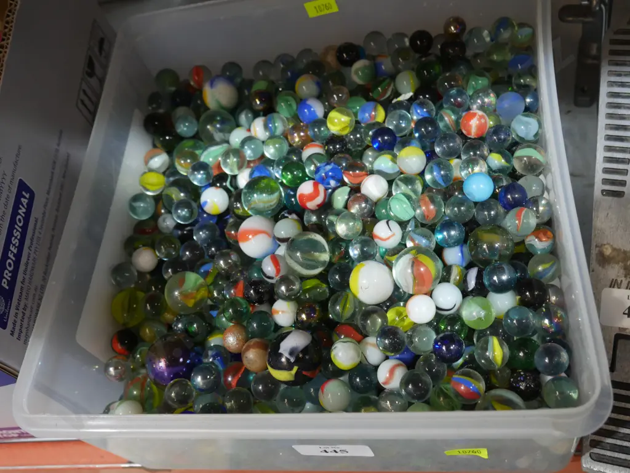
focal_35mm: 40
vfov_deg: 36.0
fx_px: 728
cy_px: 236
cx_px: 315
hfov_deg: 46.8
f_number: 4.4
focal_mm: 20
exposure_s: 1/60
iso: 800
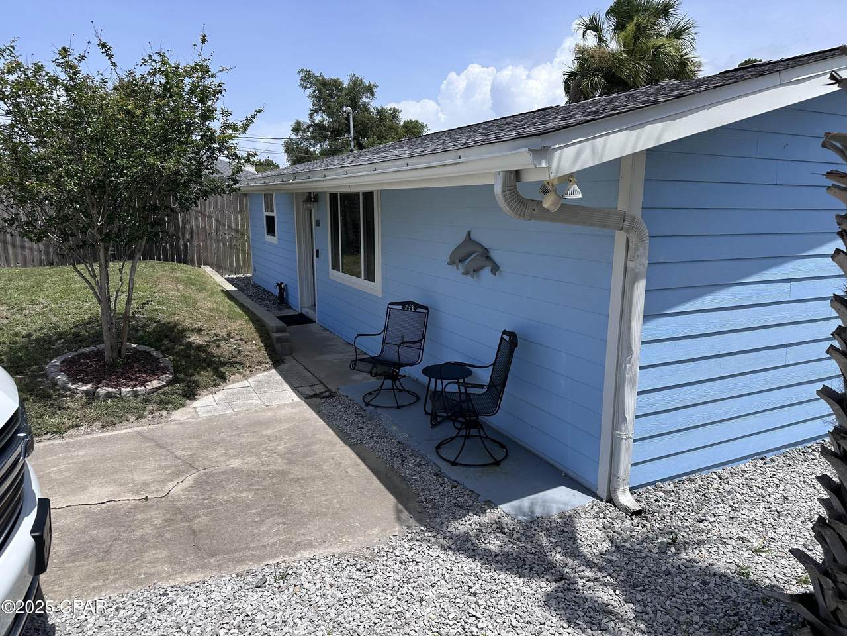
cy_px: 318
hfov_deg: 71.6
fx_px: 587
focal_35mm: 24
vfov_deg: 56.8
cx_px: 424
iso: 80
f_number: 1.78
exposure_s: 1/5263
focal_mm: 6.86
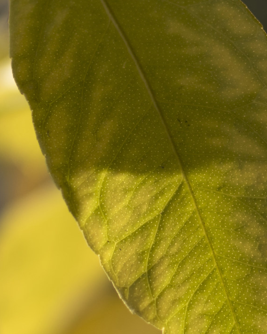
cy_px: 126
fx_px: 1645
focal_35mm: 167
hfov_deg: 9.3
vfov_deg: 11.6
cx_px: 206
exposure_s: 1/2500
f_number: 1.8
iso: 100
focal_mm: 35
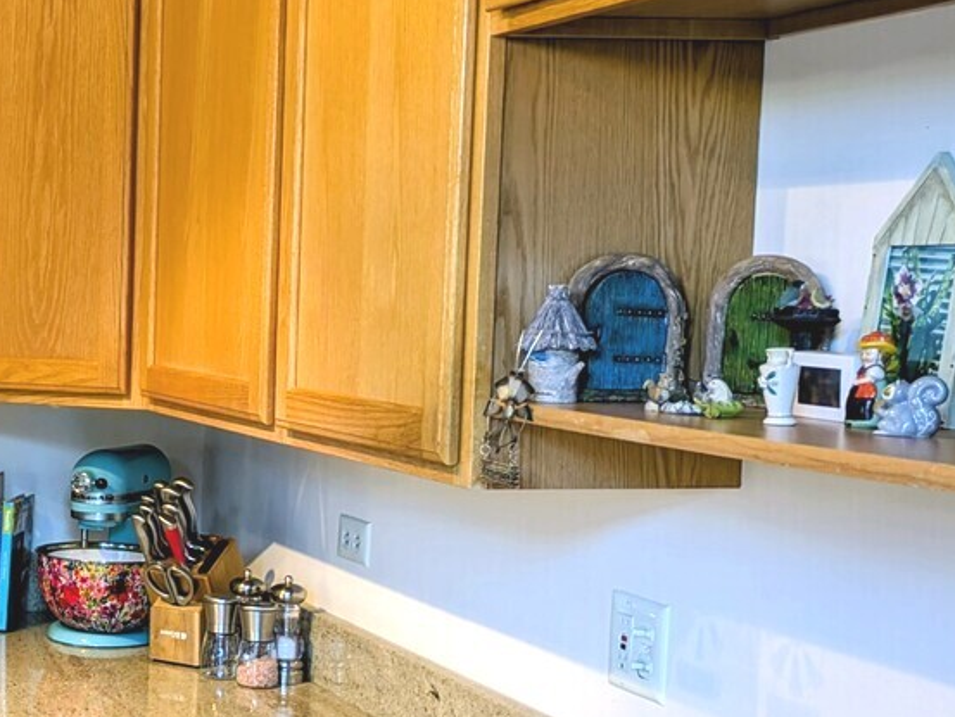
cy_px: 427
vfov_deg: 22.6
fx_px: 1794
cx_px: -164
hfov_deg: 26.7
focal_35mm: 65
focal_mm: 5.43
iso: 42
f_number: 1.89
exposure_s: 1/24
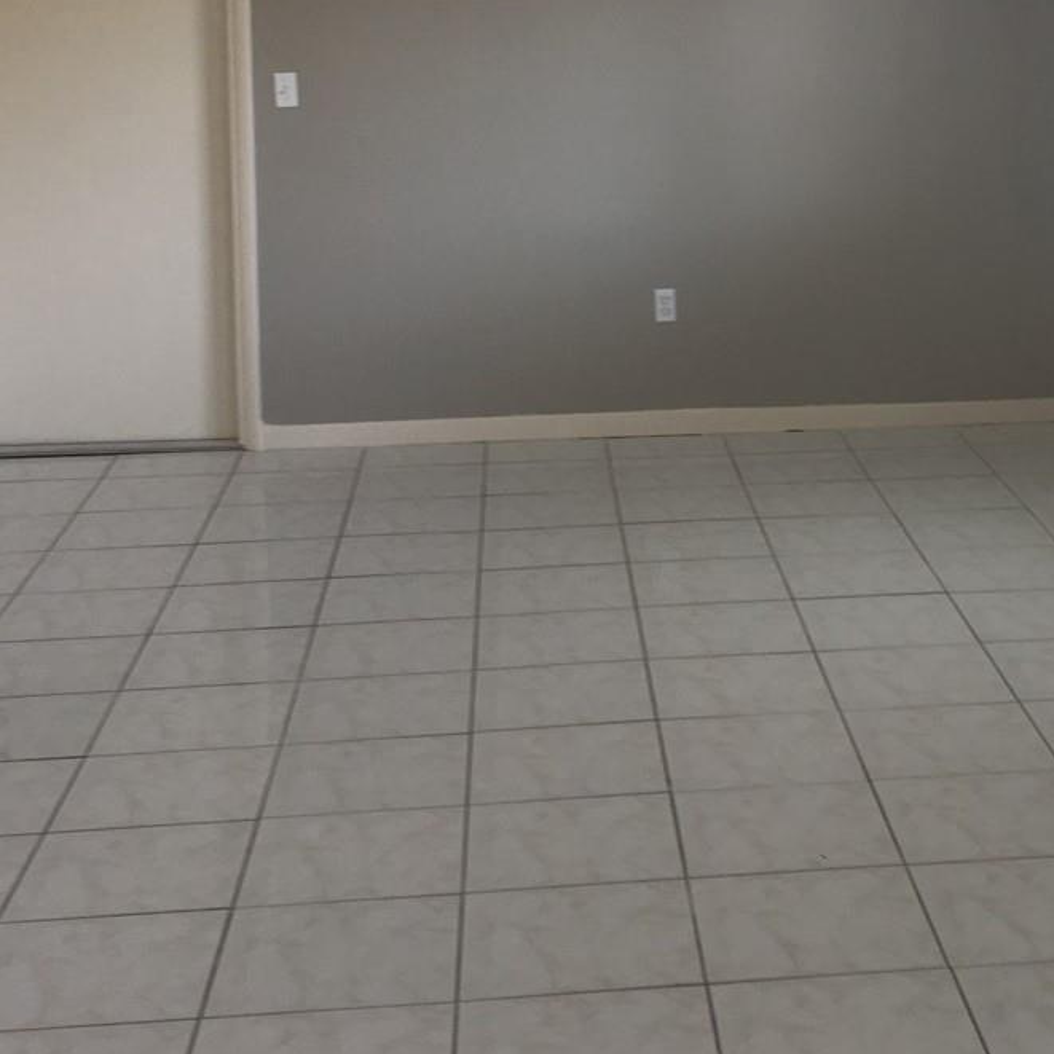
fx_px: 2136
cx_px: 753
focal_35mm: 62
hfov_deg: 27.4
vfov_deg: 27.1
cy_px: 179
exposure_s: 1/40
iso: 32
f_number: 2.2
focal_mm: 4.15
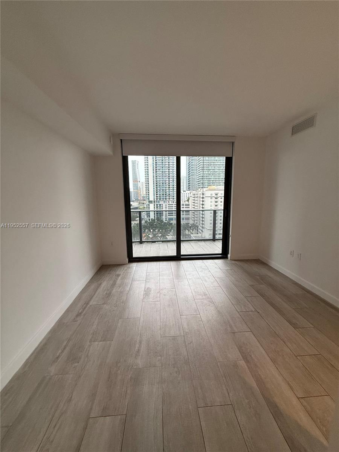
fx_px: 183
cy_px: 226
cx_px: 170
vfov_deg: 102.1
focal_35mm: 14
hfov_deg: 85.7
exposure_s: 1/120
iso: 250
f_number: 2.2
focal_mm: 2.22
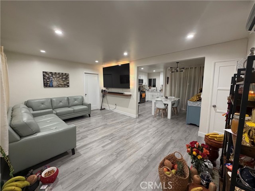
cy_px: 96
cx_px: 128
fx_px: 103
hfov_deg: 102.1
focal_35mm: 14
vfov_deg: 85.7
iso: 320
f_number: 2.2
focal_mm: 2.22
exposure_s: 1/60
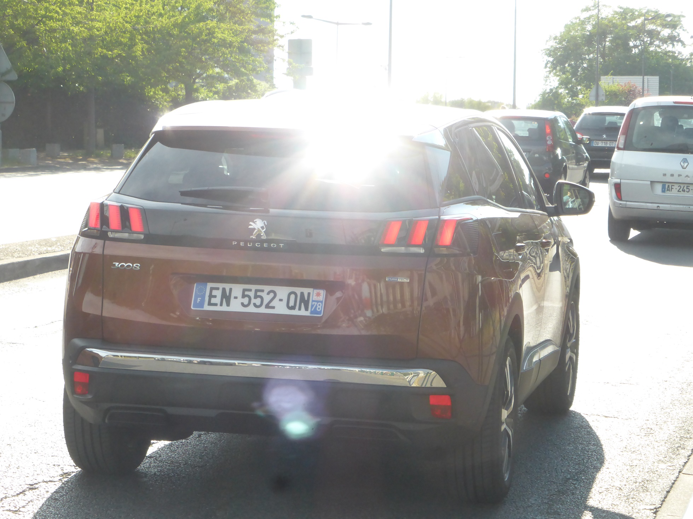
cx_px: 346
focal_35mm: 115
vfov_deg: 12.9
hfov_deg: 17.1
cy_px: 260
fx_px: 2302
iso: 320
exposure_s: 1/500
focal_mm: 20.6
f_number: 5.3
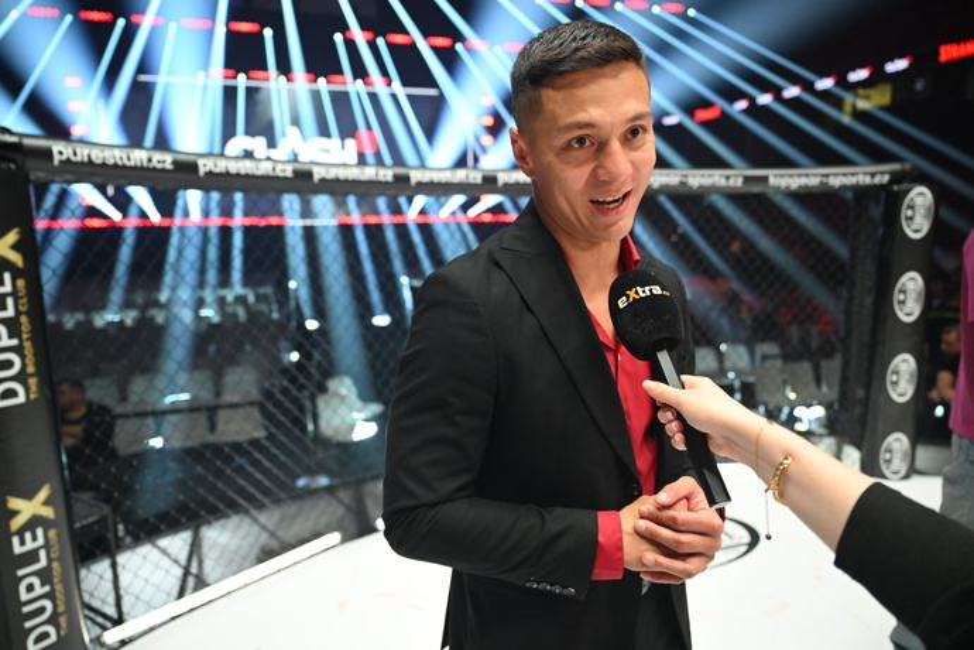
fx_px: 649
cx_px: 487
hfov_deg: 73.7
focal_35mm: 24
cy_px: 325
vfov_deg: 53.1
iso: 4000
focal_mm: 24
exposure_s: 1/500
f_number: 2.8
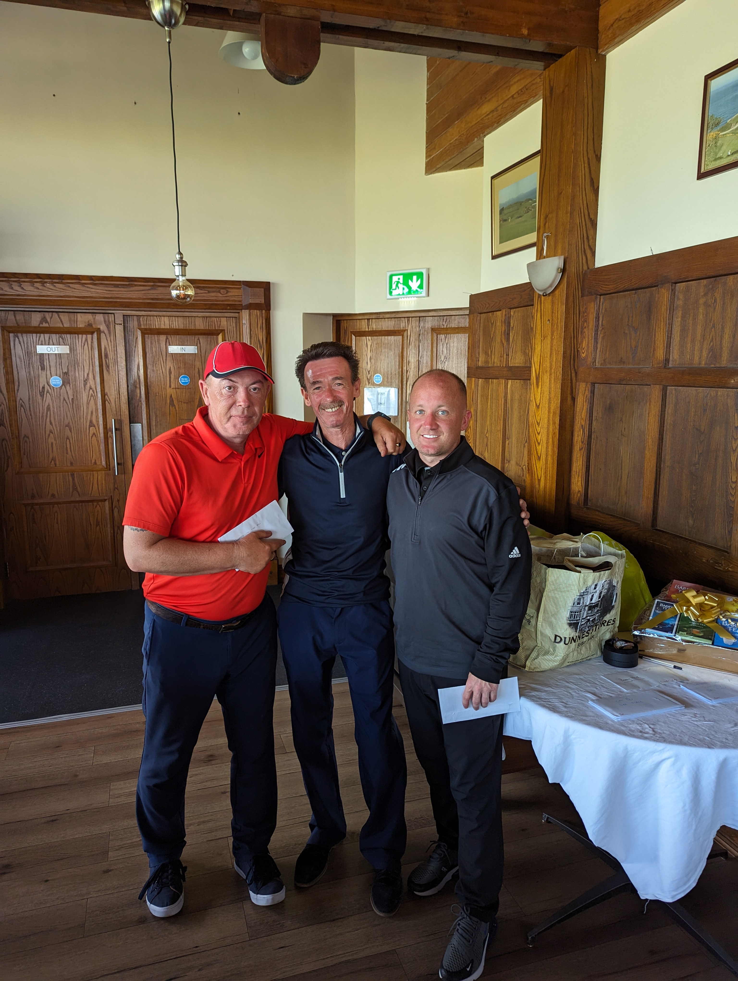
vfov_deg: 71.5
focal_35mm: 24
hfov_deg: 56.9
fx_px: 681
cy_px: 490
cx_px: 369
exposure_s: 1/115
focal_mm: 6.81
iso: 121
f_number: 1.85
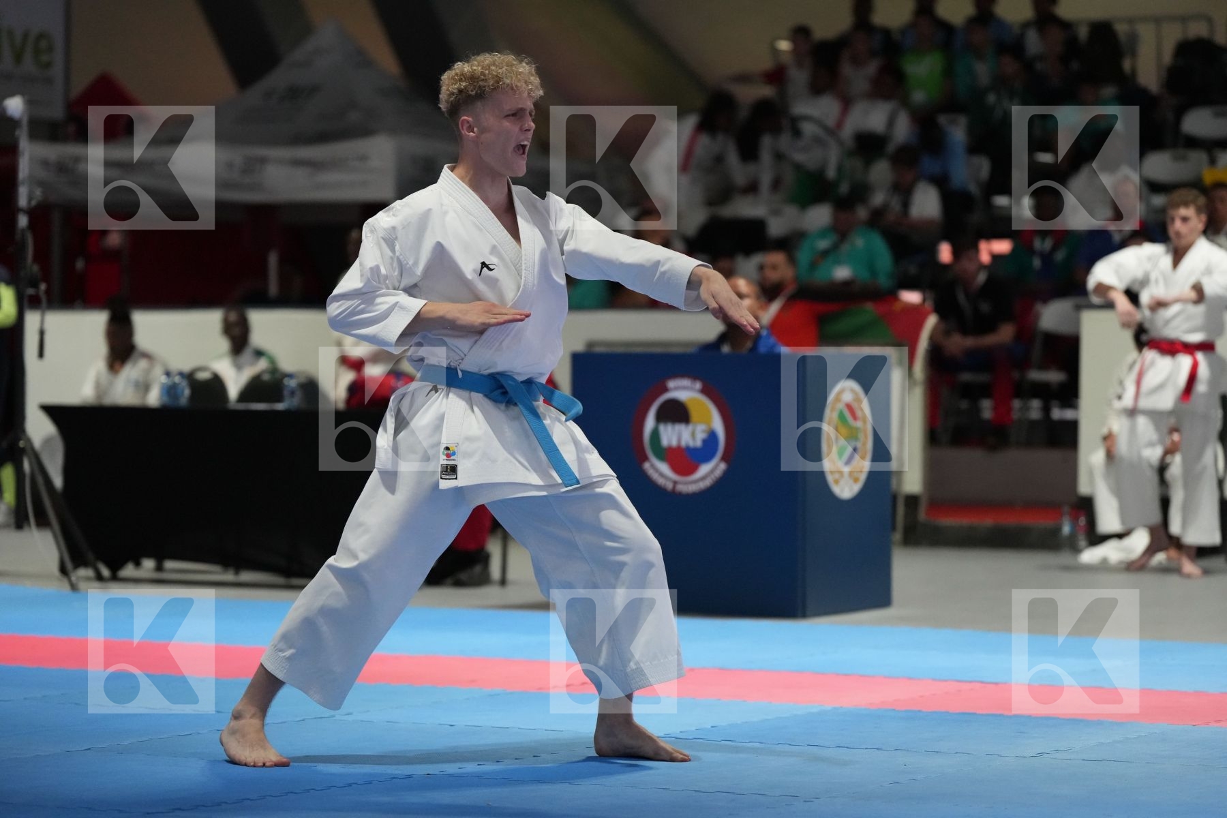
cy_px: 409
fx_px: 3851
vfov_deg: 12.1
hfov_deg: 18.1
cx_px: 614
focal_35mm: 113
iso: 5000
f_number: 2.8
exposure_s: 1/500
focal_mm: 113
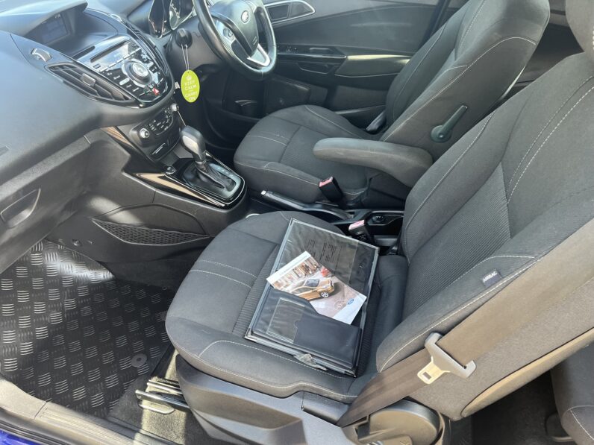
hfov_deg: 67.3
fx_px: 446
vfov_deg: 53.1
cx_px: 297
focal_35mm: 26
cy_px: 222
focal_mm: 5.1
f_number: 1.6
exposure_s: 1/121
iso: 100
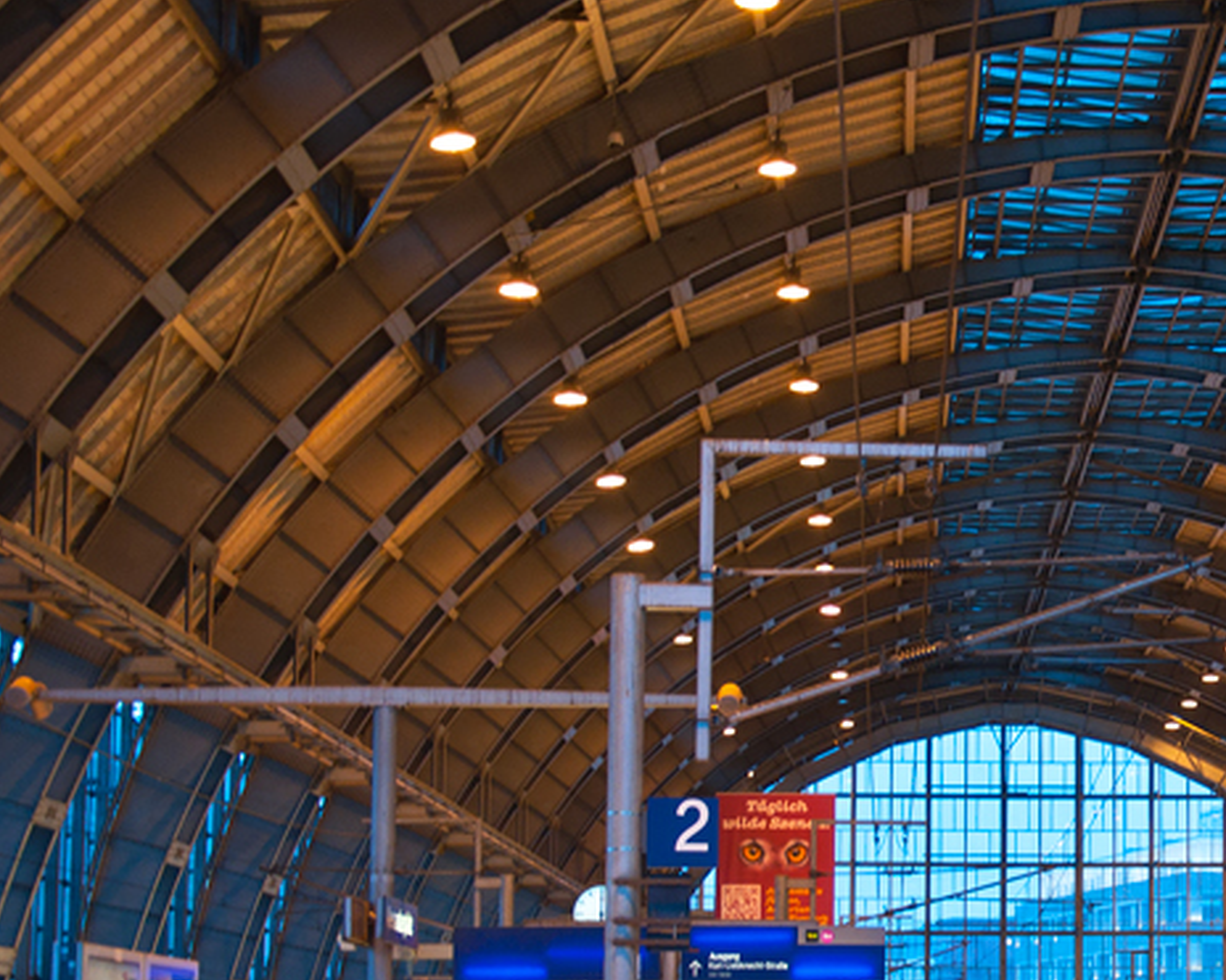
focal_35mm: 87
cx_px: 1239
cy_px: 709
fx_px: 3156
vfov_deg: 17.6
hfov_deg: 21.2
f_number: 4
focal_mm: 28
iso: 320
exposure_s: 1/6
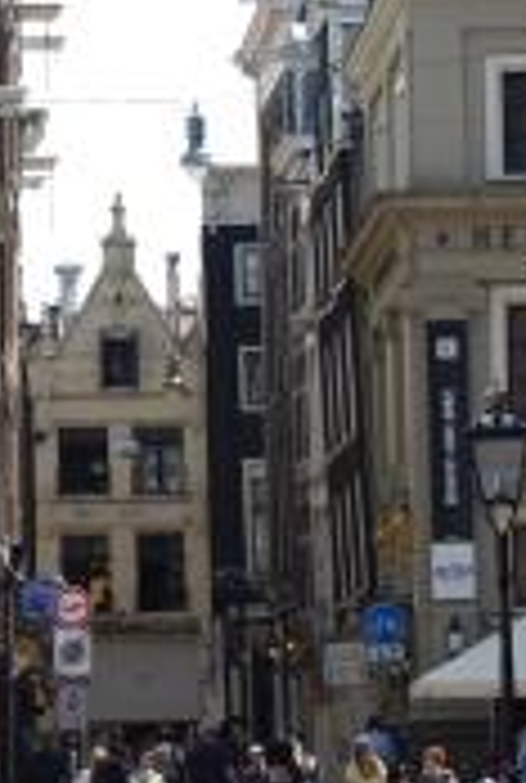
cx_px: 117
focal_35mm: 212
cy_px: 464
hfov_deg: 6.5
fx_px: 4625
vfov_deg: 9.7
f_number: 6.3
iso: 100
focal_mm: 55
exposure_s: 1/160
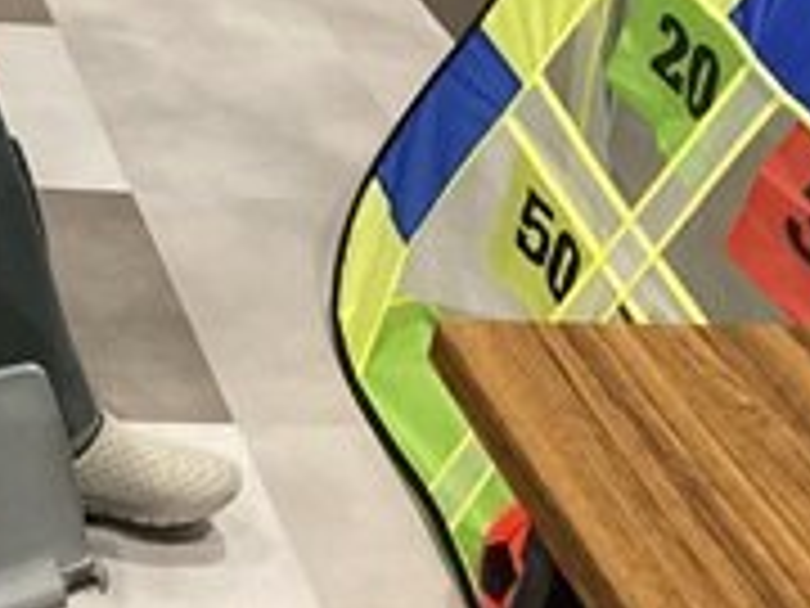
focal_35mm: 86
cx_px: 54
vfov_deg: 16.1
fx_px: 2012
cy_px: -218
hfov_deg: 22.1
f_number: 2.4
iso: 250
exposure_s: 1/60
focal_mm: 3.3
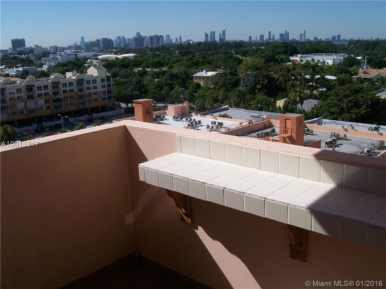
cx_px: 193
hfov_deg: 51.4
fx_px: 401
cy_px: 144
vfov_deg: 39.7
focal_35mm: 36
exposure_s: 1/1078
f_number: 4.8
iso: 80
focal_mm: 6
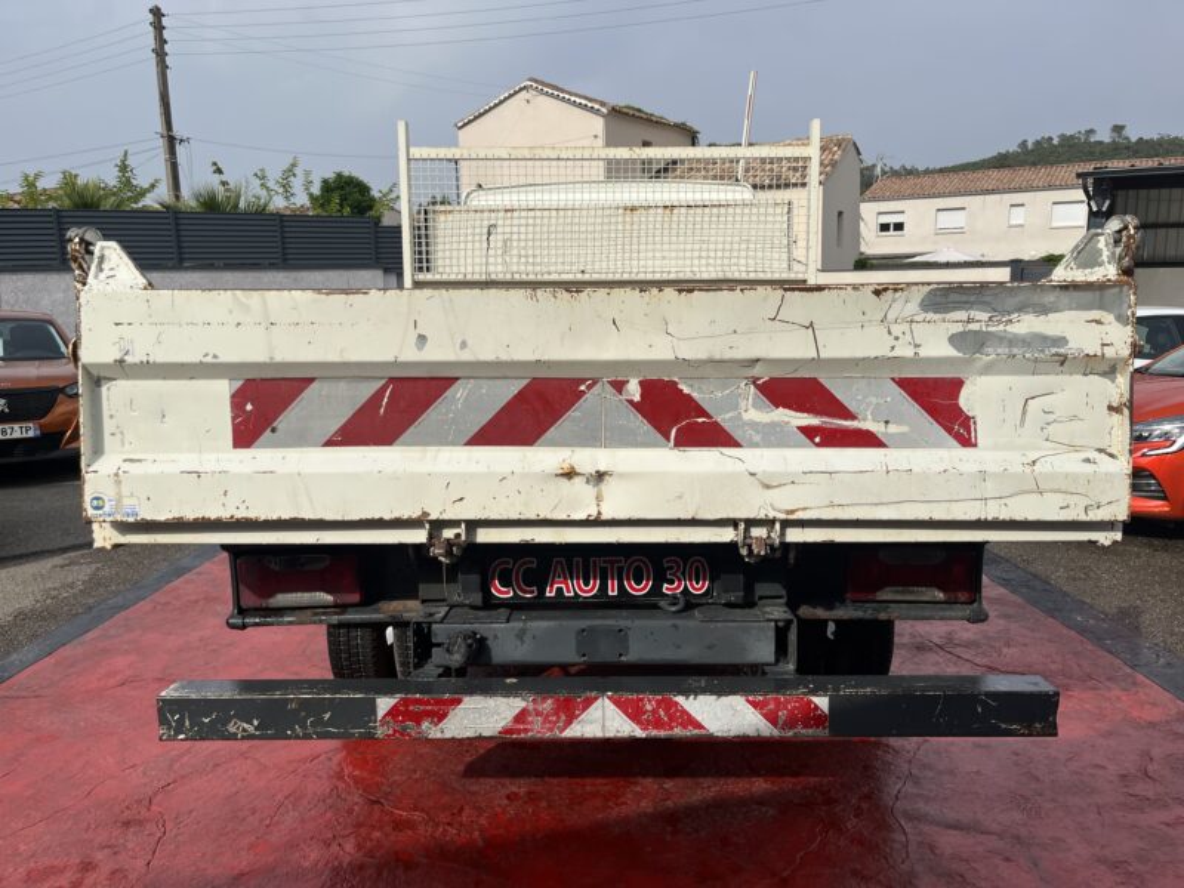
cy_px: 444
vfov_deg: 53.1
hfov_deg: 67.3
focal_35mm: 26
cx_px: 592
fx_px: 889
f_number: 1.6
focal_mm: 5.1
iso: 50
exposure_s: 1/5319
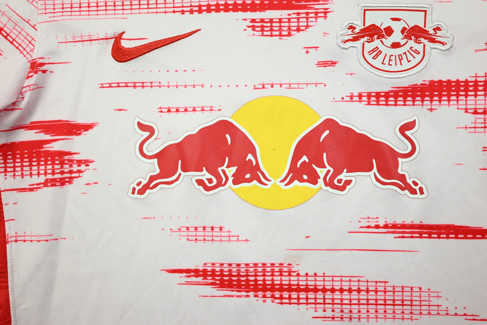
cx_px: 244
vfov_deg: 41.1
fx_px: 433
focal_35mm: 32
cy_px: 162
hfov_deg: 58.7
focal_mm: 32
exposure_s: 1/125
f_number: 4.8
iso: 200
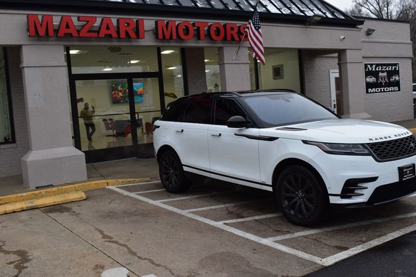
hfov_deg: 51.3
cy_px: 138
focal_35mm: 38
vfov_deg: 35.5
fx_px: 433
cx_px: 208
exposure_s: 1/100
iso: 400
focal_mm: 25
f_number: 9
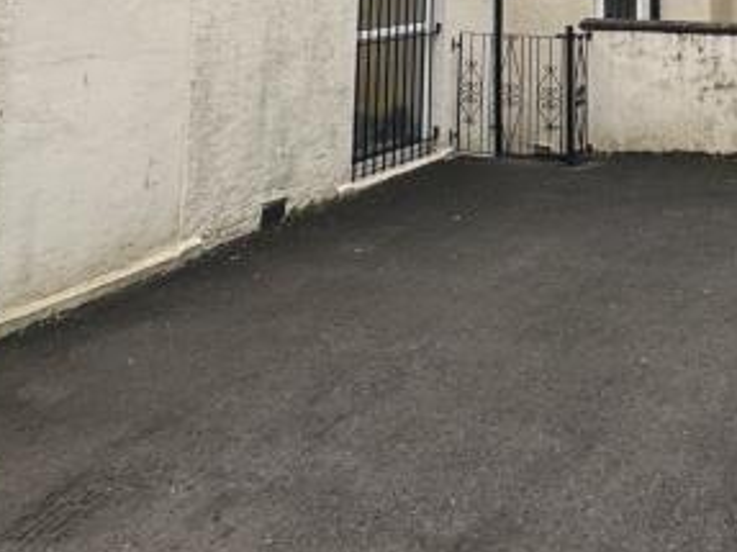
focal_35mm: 50
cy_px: -246
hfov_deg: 36.5
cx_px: 621
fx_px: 1064
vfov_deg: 23.8
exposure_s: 1/99
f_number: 2.2
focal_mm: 2.22
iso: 80
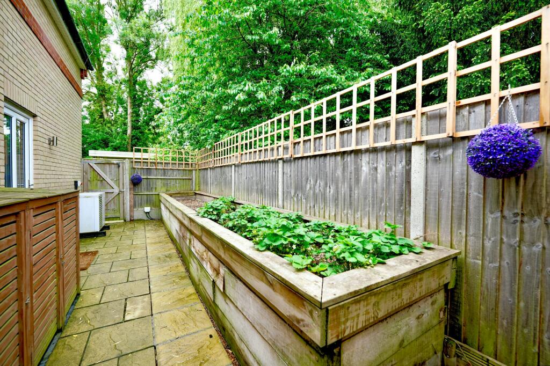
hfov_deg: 104.3
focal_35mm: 14
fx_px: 214
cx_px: 275
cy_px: 183
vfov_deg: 81.2
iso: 125
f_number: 4.5
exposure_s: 1/160
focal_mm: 14
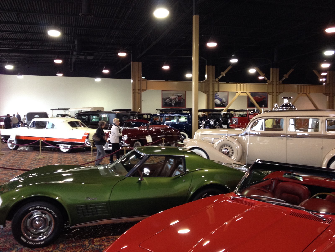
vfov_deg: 40.7
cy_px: 126
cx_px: 168
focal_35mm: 35
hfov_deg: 52.6
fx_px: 339
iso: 125
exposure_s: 1/20
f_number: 2.4
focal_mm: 4.28
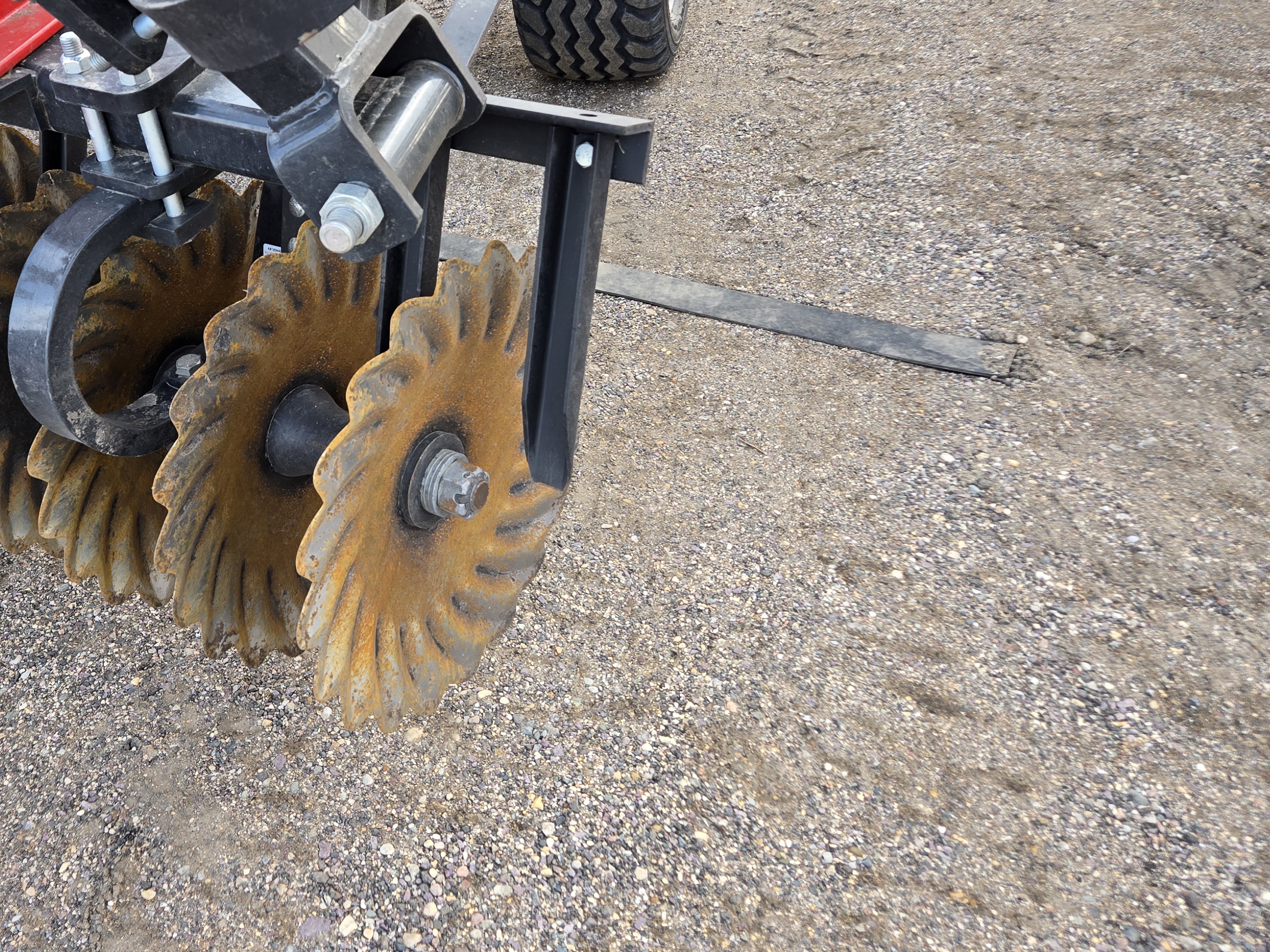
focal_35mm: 35
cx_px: 389
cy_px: 349
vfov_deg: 40.4
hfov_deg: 51.3
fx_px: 1284
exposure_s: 1/180
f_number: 1.8
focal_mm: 5.4
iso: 50
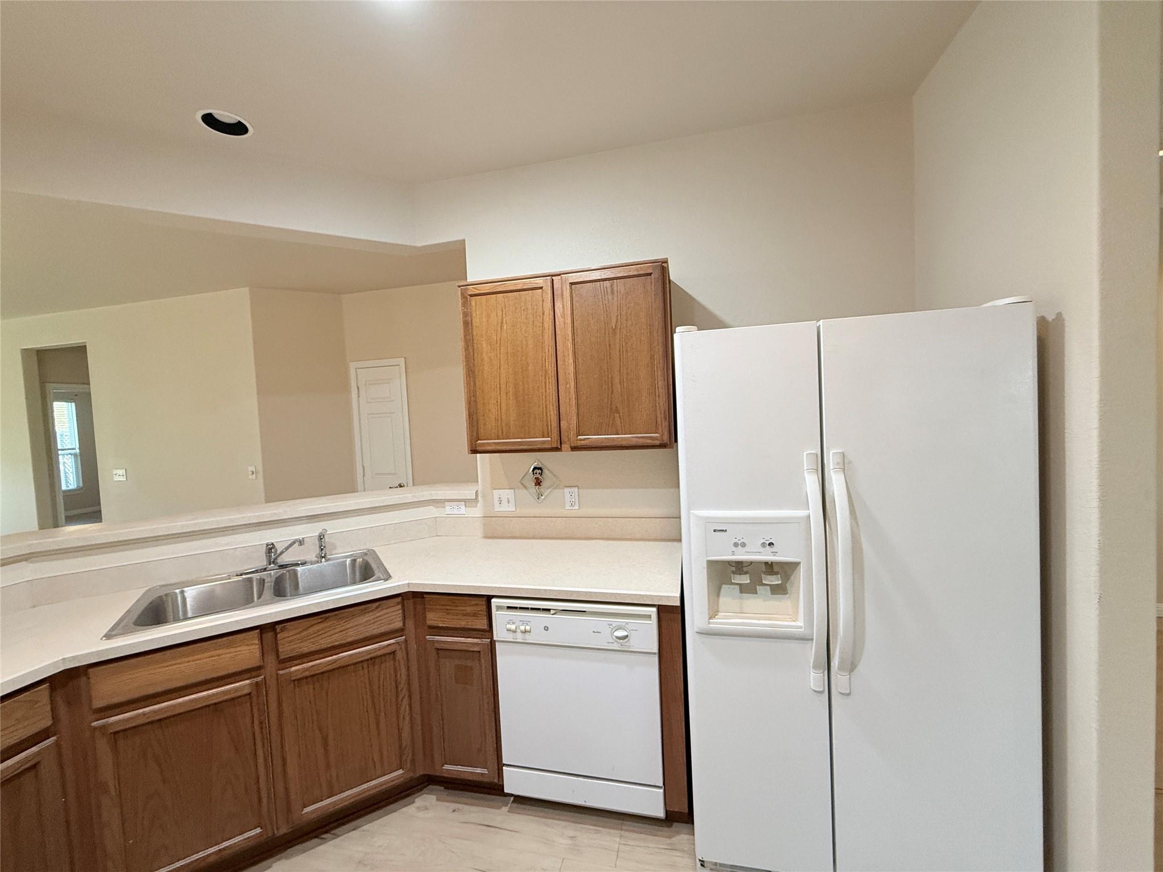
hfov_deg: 102.1
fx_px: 470
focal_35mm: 14
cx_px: 582
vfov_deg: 85.7
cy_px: 436
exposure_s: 1/60
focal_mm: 2.22
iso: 250
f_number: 2.2
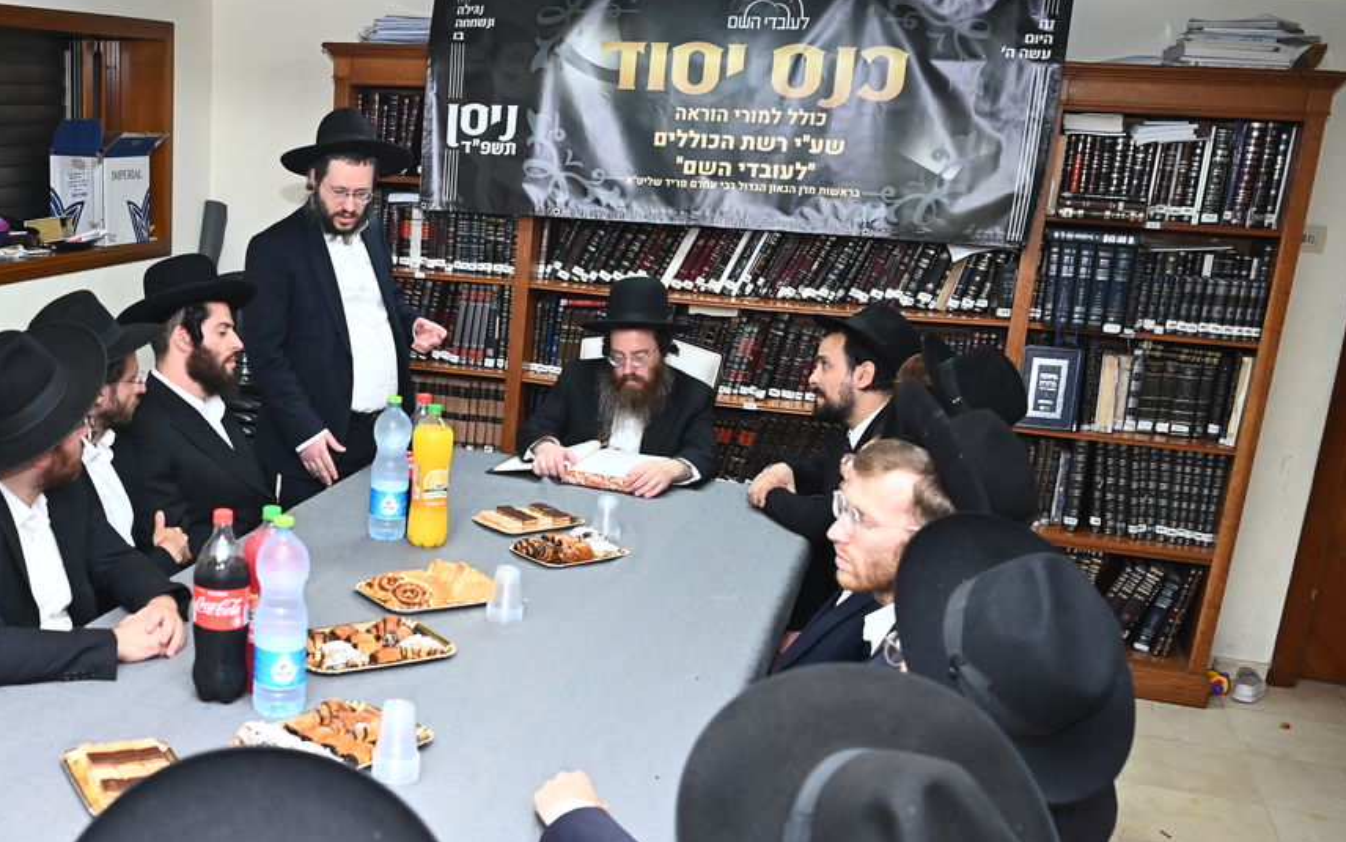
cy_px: 574
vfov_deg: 31.7
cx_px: 264
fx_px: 1467
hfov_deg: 46.6
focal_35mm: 40
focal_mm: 24
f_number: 4.5
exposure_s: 1/160
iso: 1600
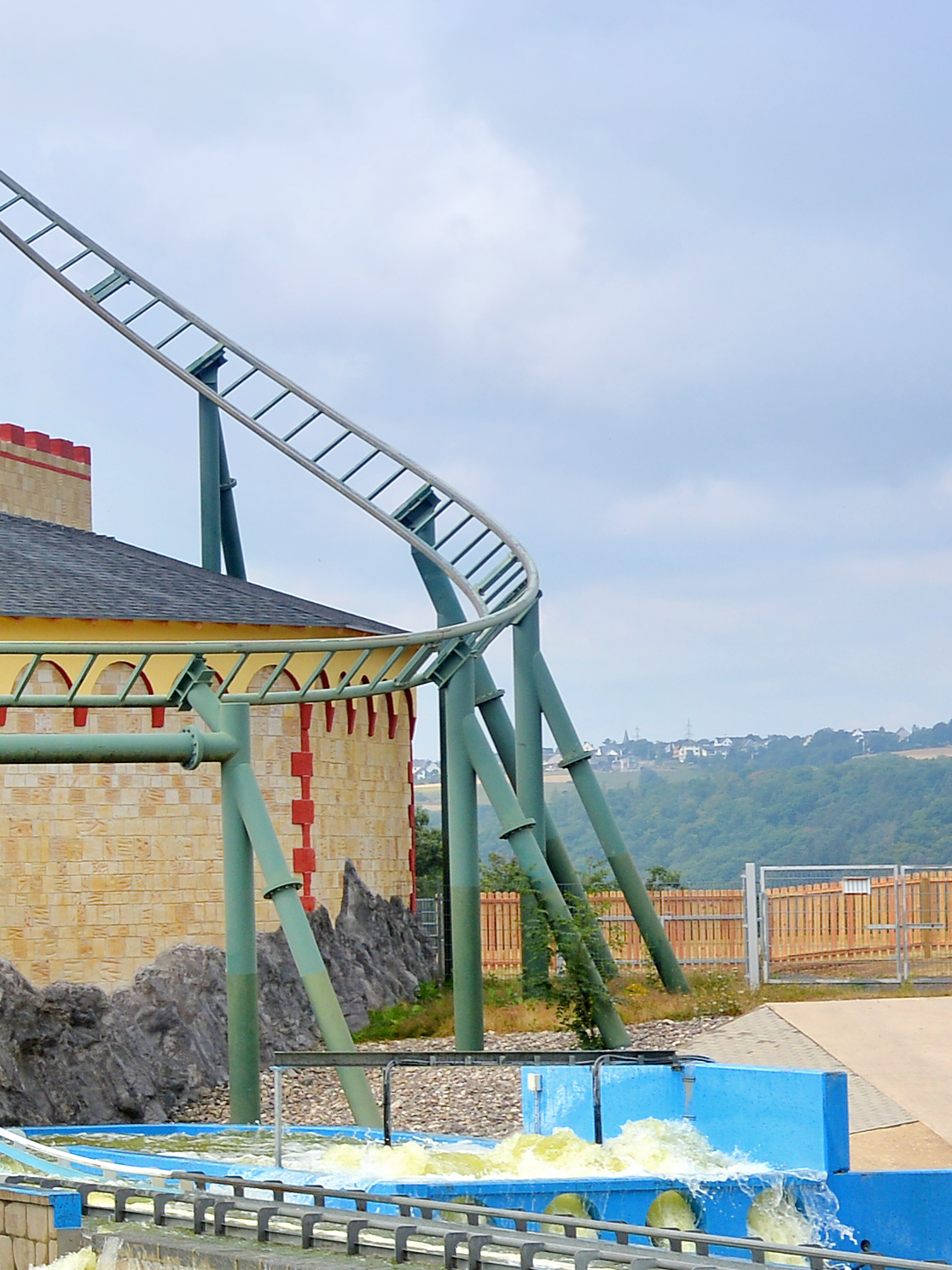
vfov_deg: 14.1
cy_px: 713
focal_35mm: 140
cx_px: -925
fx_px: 5134
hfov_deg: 9.9
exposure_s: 1/640
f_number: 9
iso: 320
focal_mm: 44
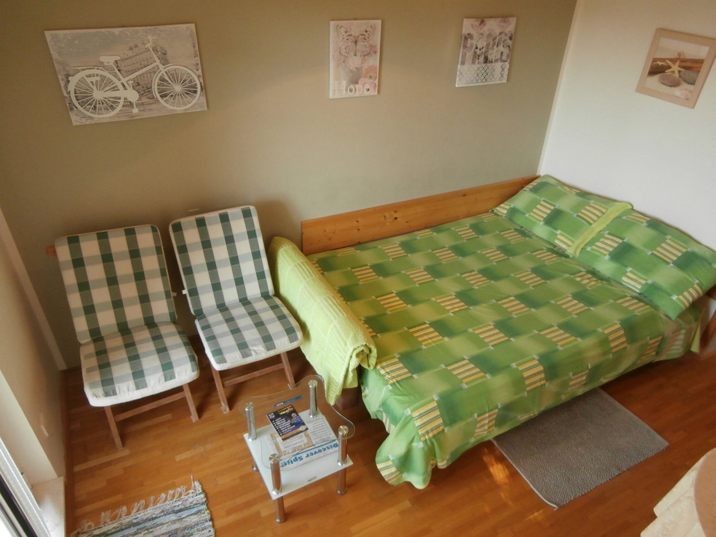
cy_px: 268
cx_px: 358
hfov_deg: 71.6
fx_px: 496
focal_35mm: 24
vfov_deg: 56.8
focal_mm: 4.2
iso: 200
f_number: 3
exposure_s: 1/30
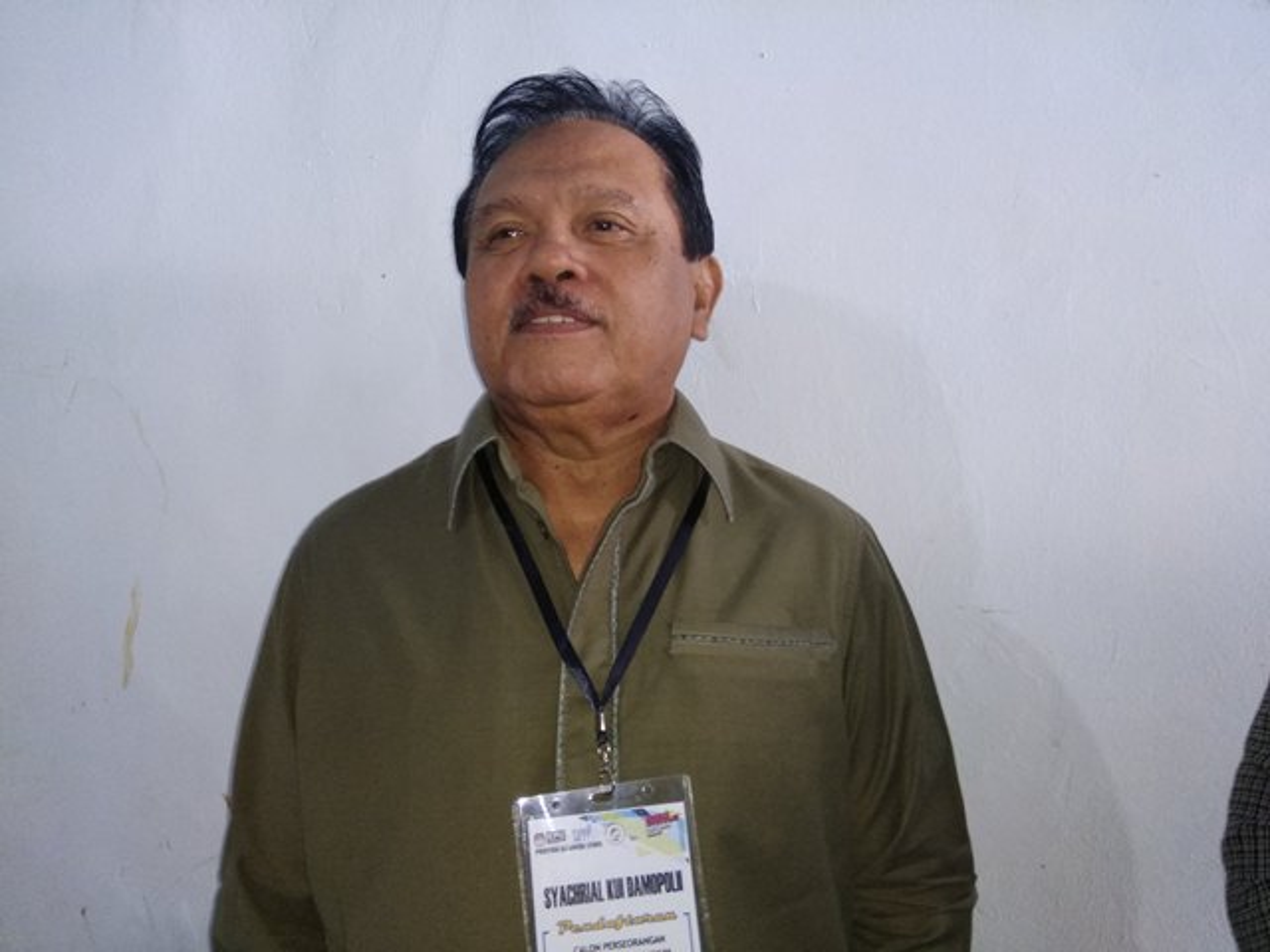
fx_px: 770
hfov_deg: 79.0
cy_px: 476
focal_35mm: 21
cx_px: 635
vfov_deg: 63.4
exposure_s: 1/33
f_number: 2
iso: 400
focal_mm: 3.57
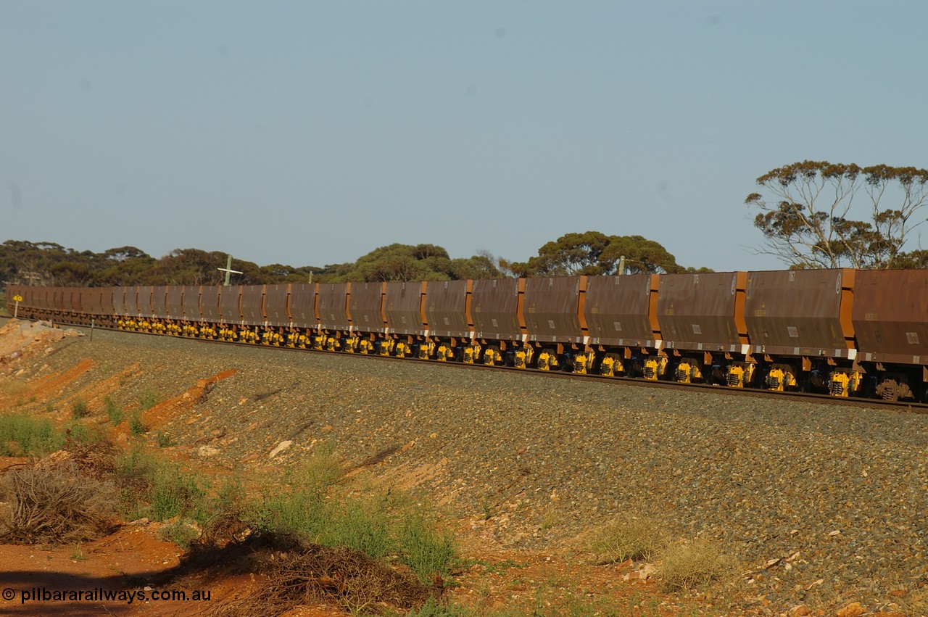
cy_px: 308
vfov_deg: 6.9
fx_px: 5138
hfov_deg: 10.3
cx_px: 464
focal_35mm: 200
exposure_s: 1/500
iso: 200
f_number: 8
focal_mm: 133
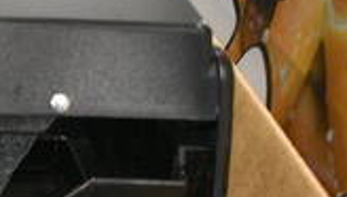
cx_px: -205
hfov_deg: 17.7
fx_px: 968
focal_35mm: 105
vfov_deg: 11.4
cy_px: 231
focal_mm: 18
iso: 4500
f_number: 3.5
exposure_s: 1/125
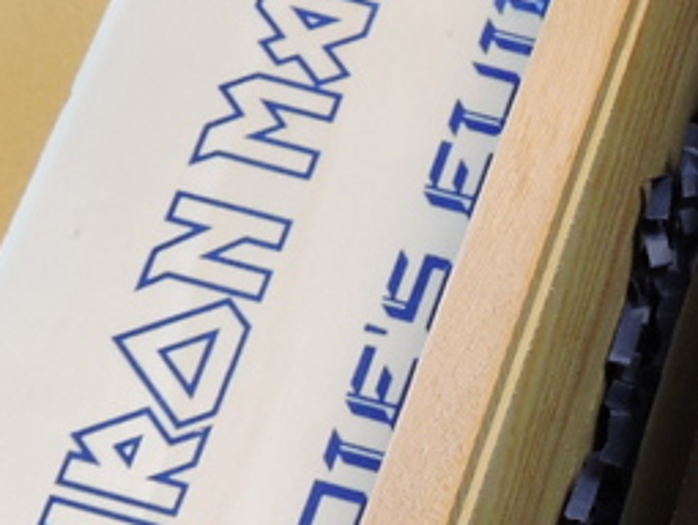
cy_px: 227
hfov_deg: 17.5
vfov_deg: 14.0
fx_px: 2140
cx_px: 877
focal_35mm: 106
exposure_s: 1/30
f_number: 3.8
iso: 360
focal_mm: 6.3
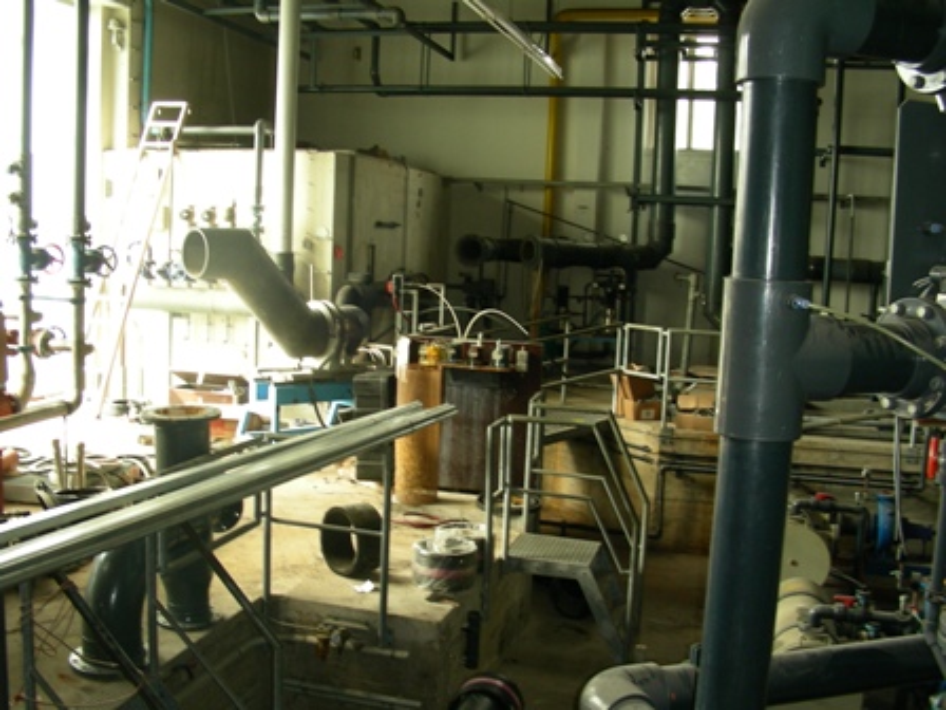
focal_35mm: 38
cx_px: 473
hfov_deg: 49.0
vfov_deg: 37.7
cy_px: 355
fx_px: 1038
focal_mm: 6.3
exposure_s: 1/19.8
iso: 81
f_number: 3.5
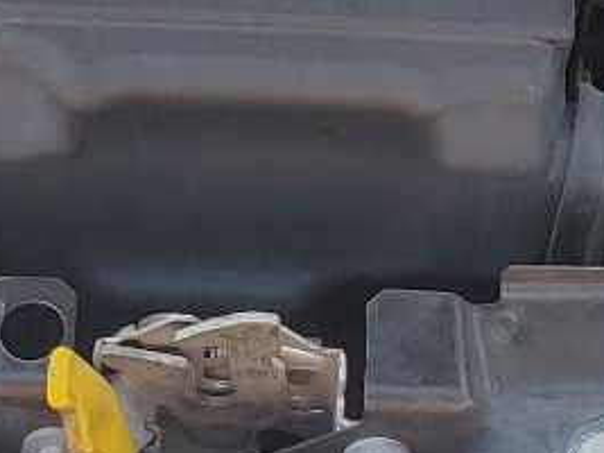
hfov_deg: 12.7
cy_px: -349
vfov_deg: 9.1
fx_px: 2721
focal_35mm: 156
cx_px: 274
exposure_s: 1/714
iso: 50
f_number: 1.5
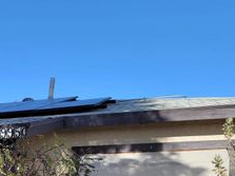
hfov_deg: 31.3
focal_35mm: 56
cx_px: -9
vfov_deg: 24.7
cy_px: 181
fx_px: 380
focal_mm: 7
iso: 20
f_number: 1.8
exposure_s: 1/722
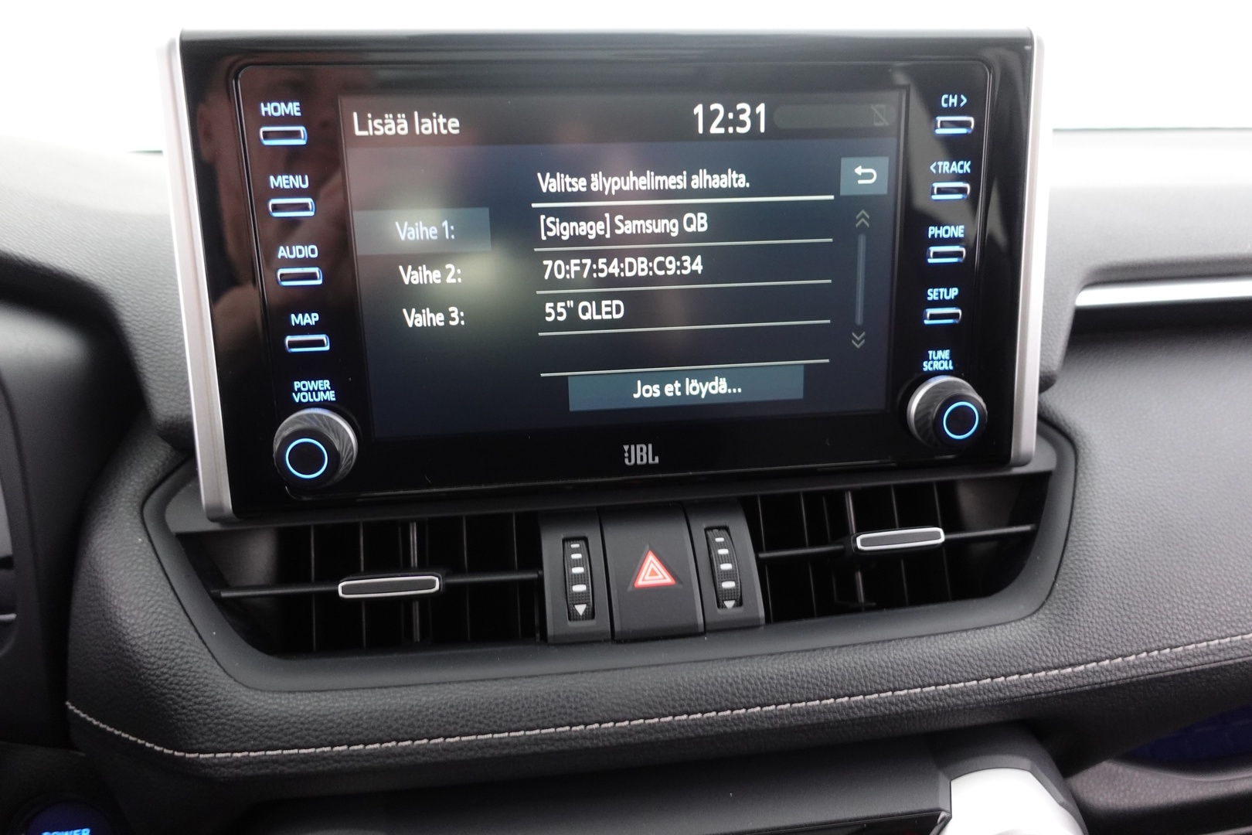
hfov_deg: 73.7
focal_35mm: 24
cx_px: 626
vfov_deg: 53.1
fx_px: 835
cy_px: 418
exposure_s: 1/13
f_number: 1.8
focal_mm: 9.4
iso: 800
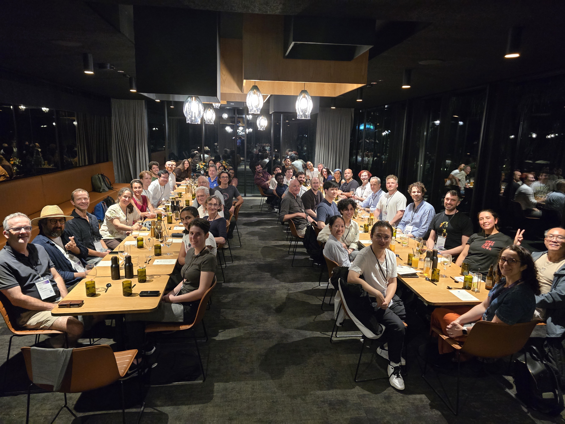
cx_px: 282
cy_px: 212
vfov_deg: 58.9
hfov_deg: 73.9
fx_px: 375
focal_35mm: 23
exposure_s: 1/100
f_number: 1.7
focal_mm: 6.3
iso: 1600
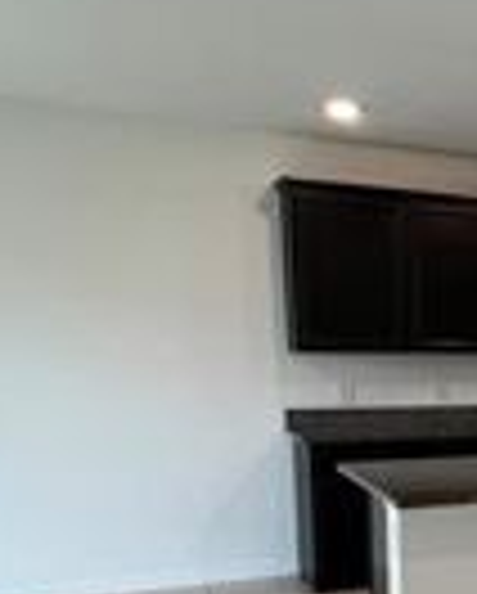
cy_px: 482
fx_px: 898
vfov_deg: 35.3
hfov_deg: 21.8
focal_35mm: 51
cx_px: 803
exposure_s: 1/120
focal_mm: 1.57
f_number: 1.8
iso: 160
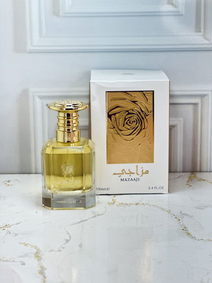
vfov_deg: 25.3
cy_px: 142
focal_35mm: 77
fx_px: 629
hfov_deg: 19.1
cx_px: 106
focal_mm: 9
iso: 80
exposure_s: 1/100
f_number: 2.8
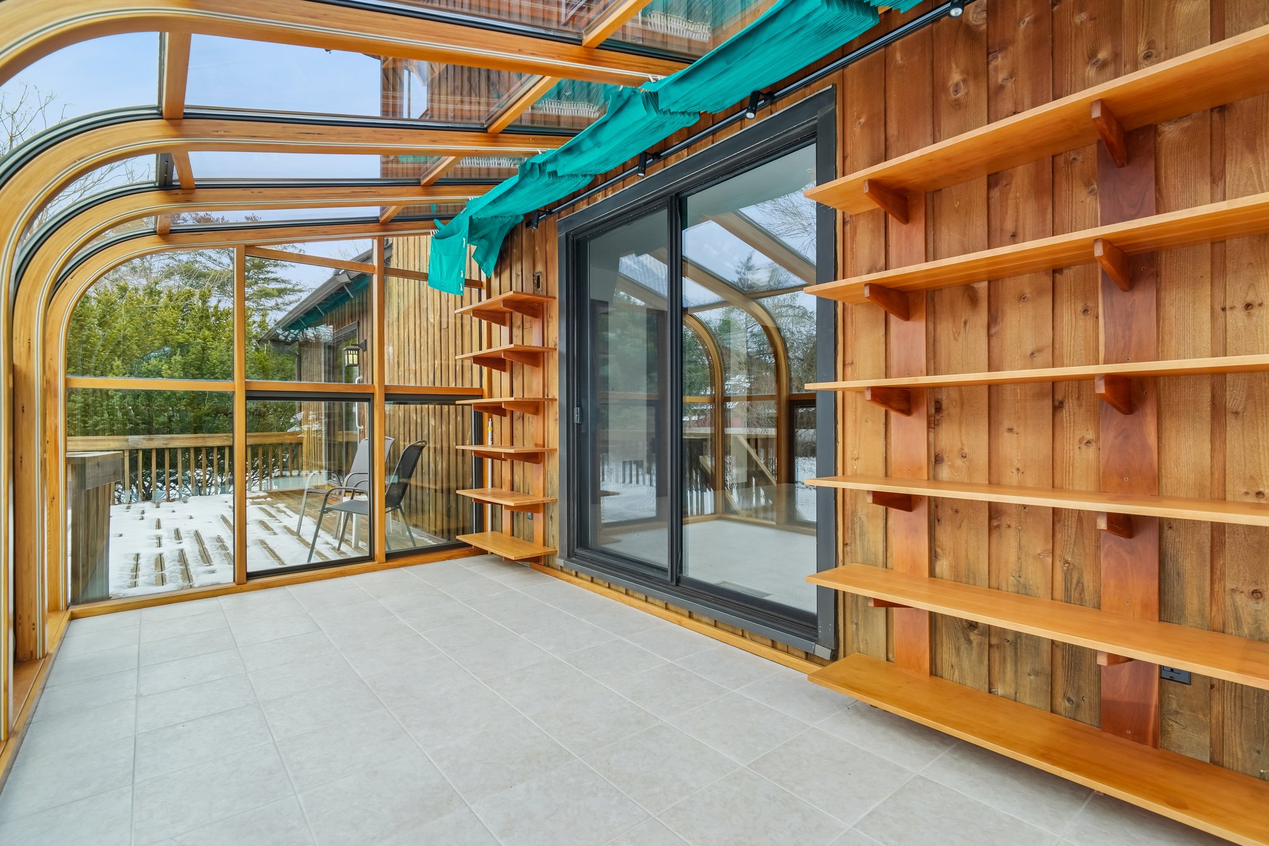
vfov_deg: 73.7
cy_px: 423
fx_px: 564
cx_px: 634
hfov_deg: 96.7
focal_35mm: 16
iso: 400
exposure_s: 1/40
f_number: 8
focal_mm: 16
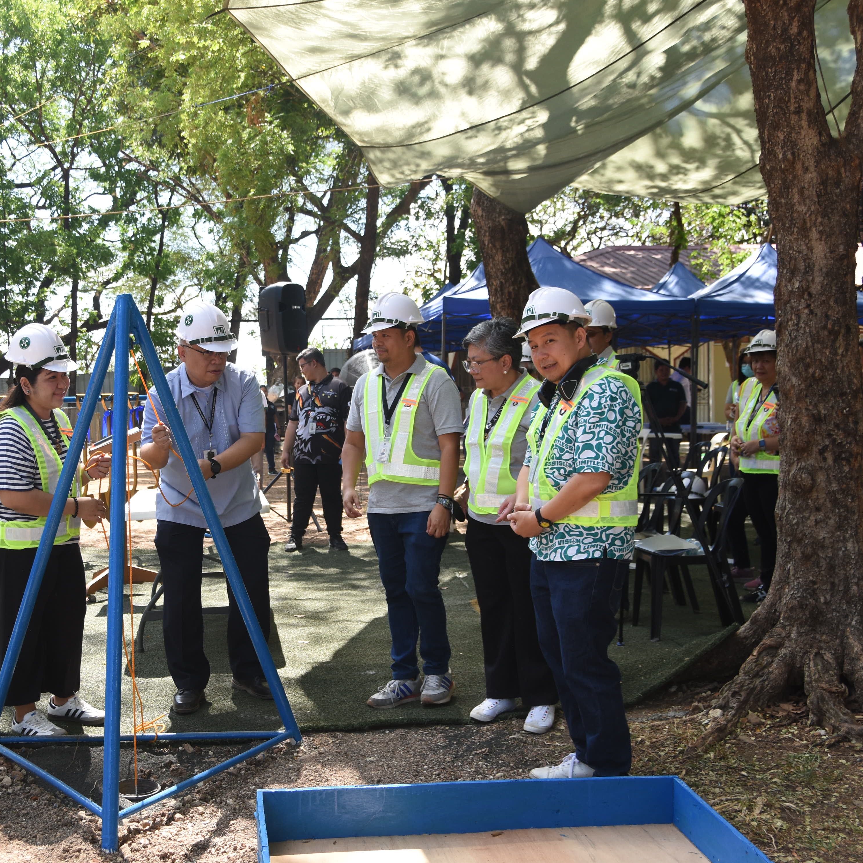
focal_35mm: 46
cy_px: 432
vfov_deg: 36.8
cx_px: 295
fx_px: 1297
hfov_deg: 36.4
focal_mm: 24
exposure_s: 1/400
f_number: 4.5
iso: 320
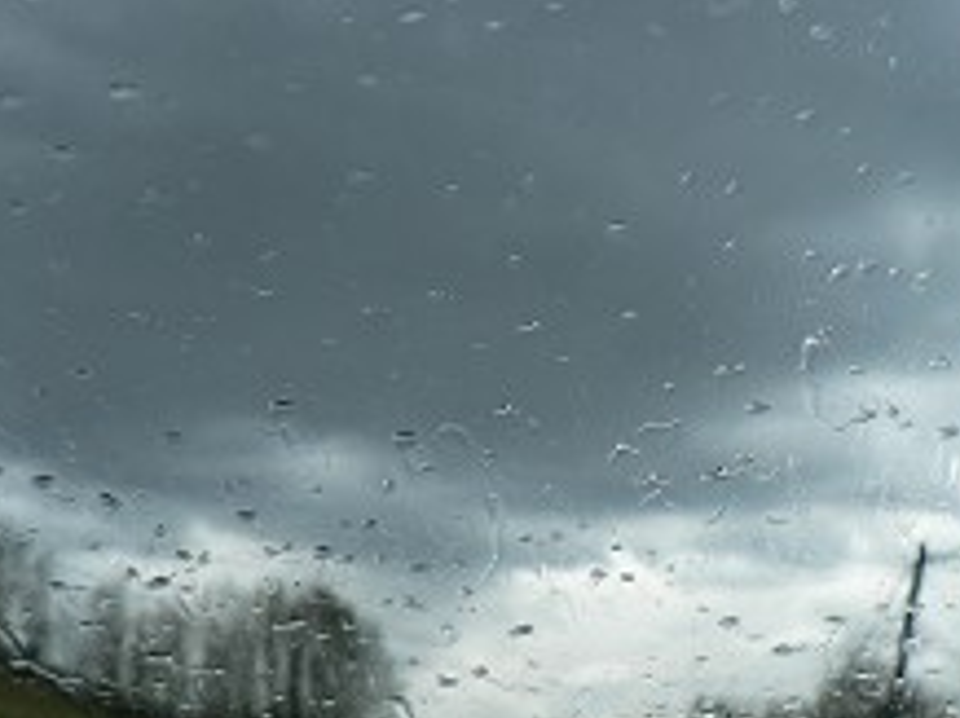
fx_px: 1690
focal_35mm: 61
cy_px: 524
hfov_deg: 31.6
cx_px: 570
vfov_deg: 23.8
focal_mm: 6
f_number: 2.8
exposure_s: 1/50
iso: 80
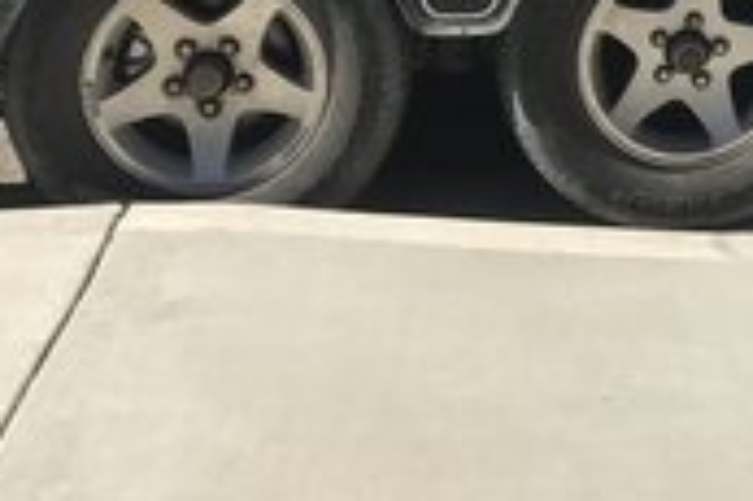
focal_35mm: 103
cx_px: 958
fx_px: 2152
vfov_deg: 12.6
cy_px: -233
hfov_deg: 18.6
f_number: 1.8
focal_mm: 3.99
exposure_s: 1/2128
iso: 20
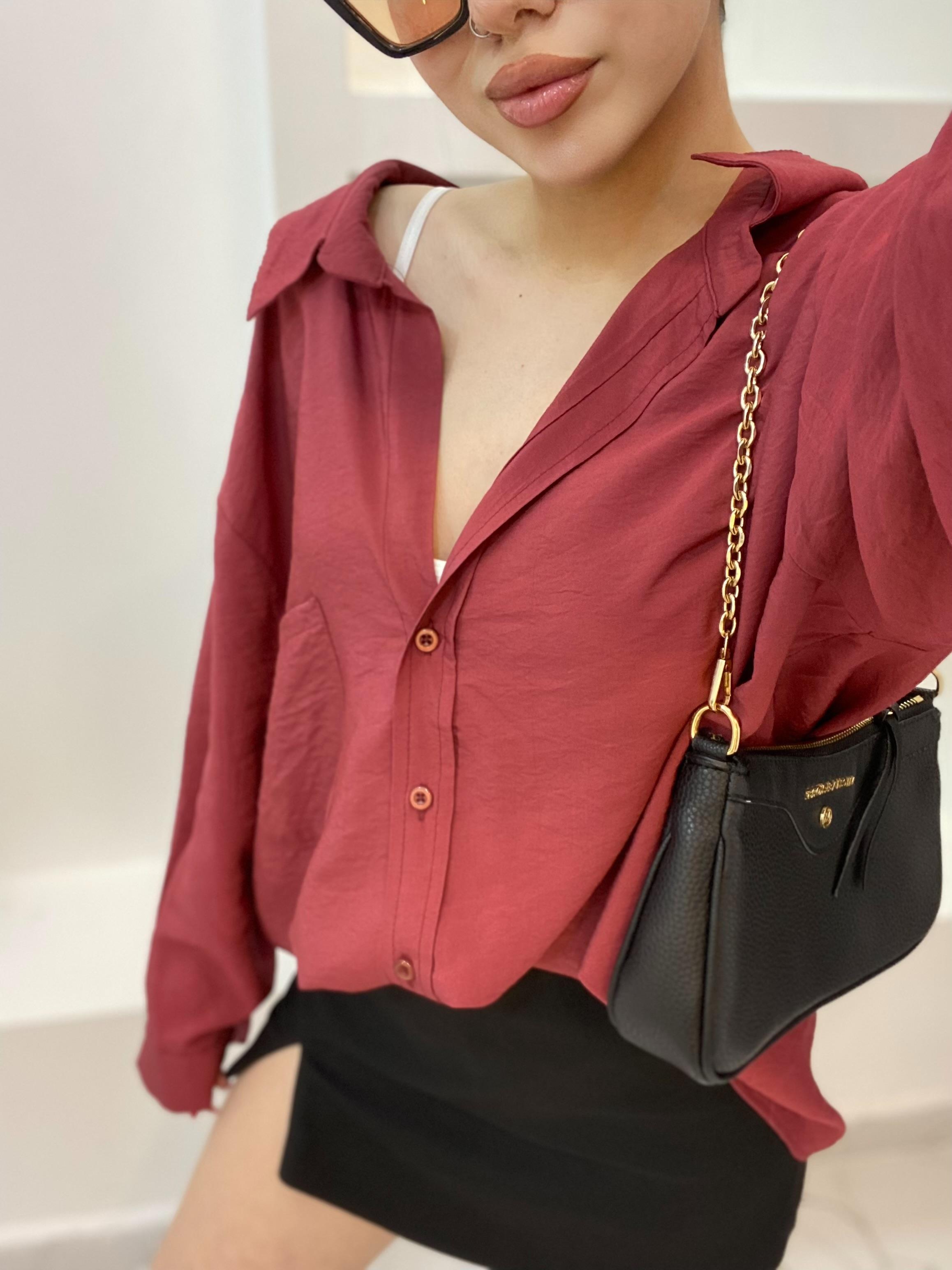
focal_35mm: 30
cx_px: 476
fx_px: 1100
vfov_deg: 60.0
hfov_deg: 46.8
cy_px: 635
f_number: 2.2
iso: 125
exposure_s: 1/50
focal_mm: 2.71
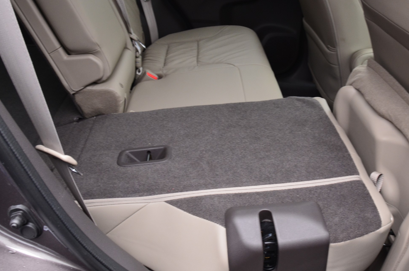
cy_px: 140
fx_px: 397
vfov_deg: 37.7
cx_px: 236
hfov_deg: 54.3
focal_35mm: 35
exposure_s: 1/15
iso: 560
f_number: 8
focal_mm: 18
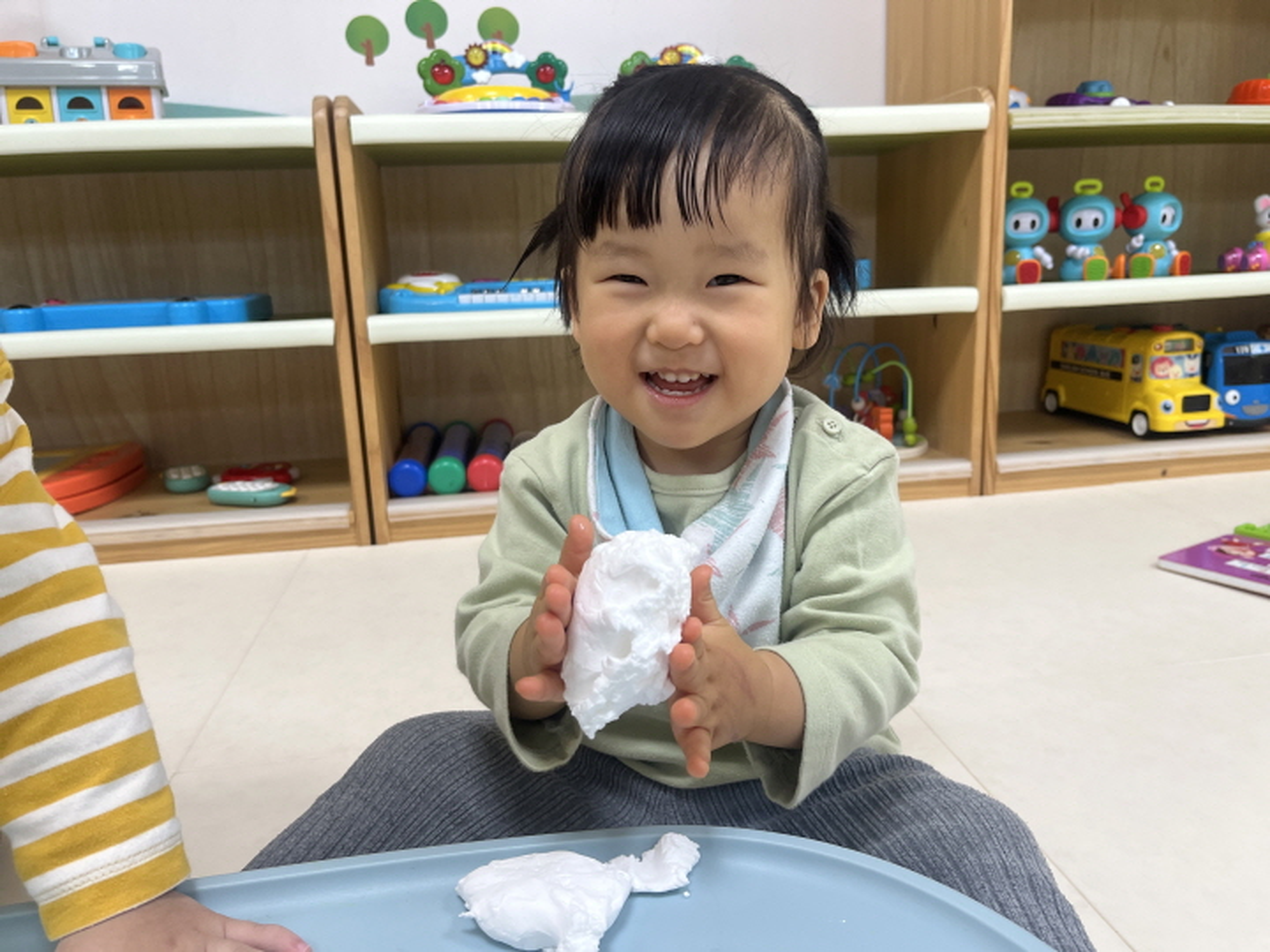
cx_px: 635
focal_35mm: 26
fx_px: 954
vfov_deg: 53.1
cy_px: 476
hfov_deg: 67.3
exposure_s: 1/120
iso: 125
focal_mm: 5.1
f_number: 1.6
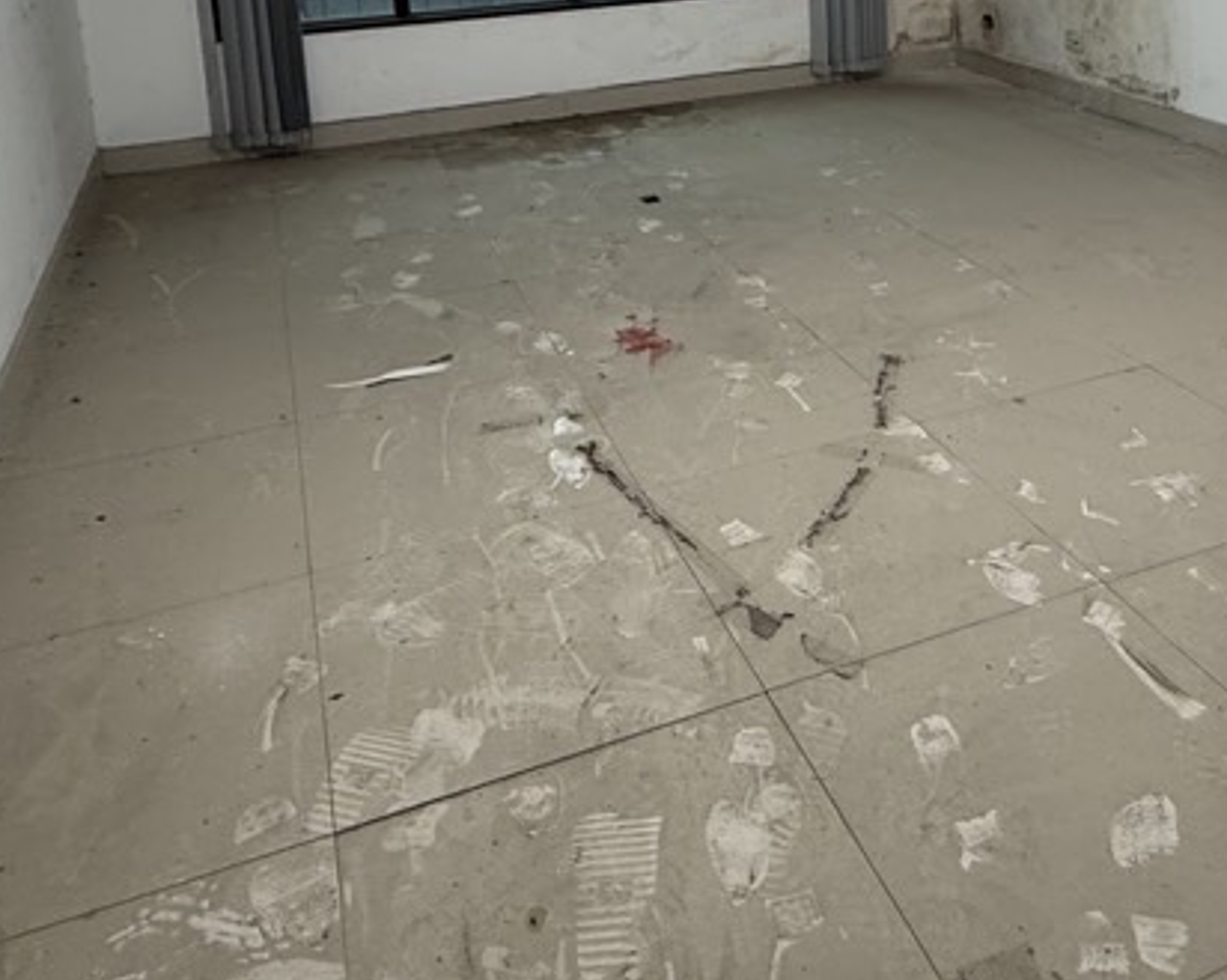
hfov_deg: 52.5
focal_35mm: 34
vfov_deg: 38.8
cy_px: 18
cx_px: 745
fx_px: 1234
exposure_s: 1/100
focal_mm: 2.22
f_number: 2.2
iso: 160
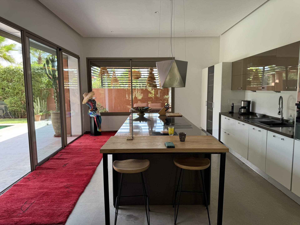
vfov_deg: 56.8
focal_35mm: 24
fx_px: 208
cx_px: 150
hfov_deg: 71.6
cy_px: 112
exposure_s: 1/191
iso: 64
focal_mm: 6.76
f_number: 1.78
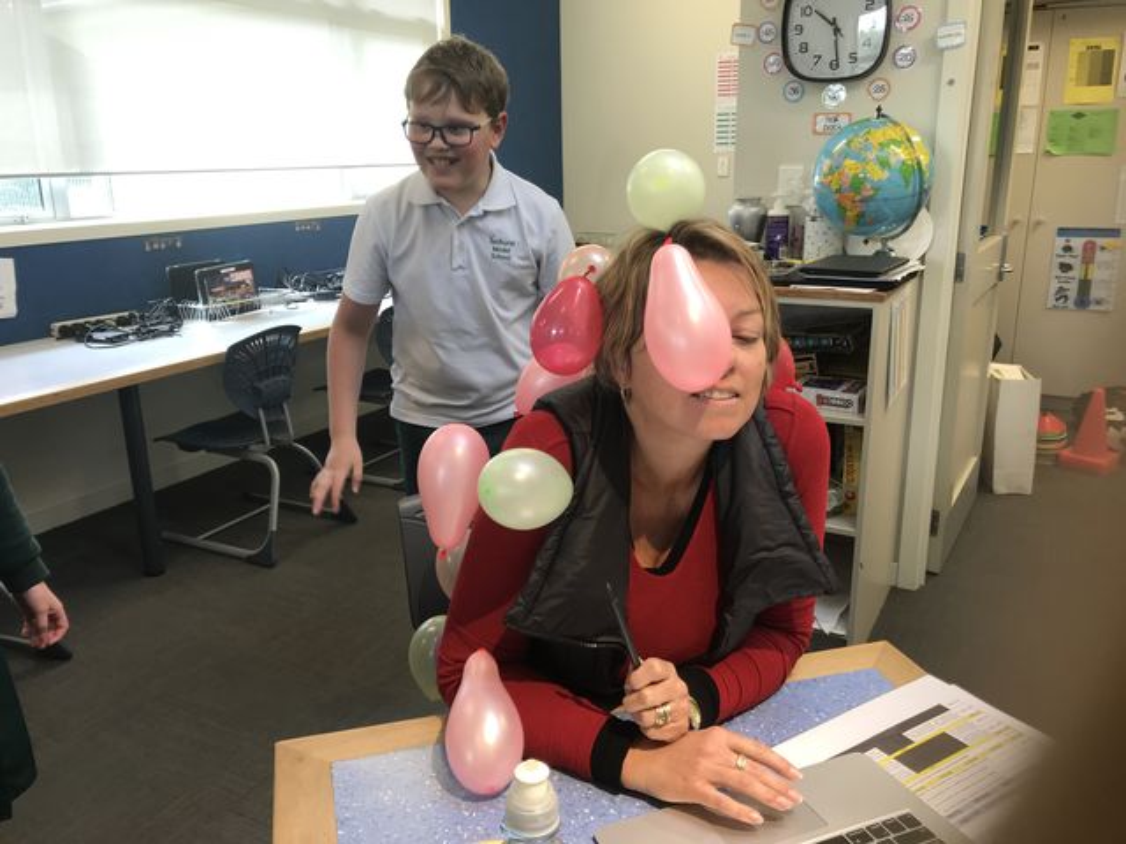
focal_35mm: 28
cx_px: 563
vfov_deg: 49.7
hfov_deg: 63.4
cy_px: 422
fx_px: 911
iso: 32
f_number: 1.8
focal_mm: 3.99
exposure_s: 1/50
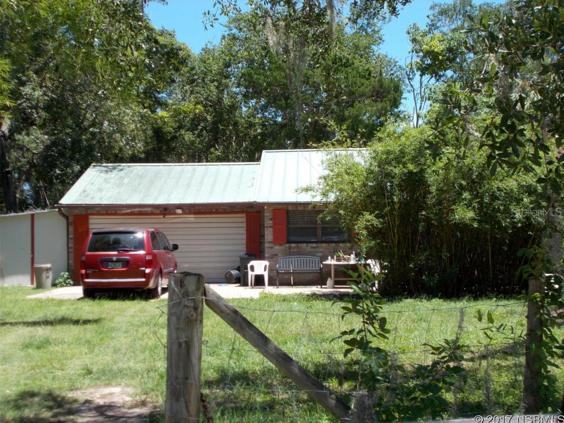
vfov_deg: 25.2
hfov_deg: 33.2
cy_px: 212
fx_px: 945
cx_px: 282
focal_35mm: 58
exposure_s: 1/250
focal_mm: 10.3
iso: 80
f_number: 4.9
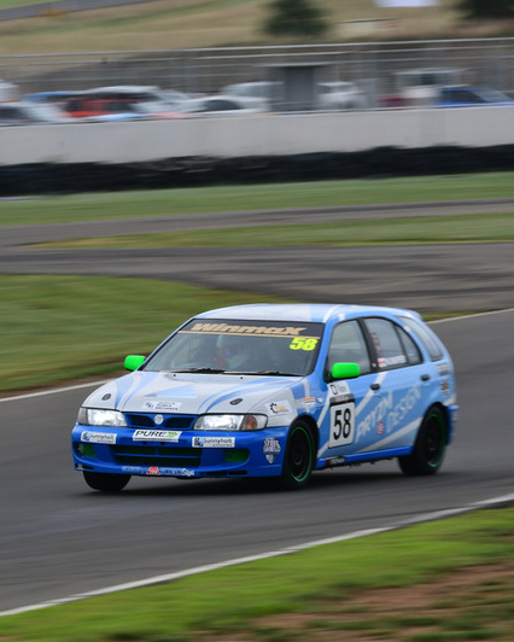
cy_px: 321
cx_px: 362
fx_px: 8856
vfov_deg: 4.2
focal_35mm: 466
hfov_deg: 3.3
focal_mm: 220
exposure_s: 1/60
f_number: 16
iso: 160
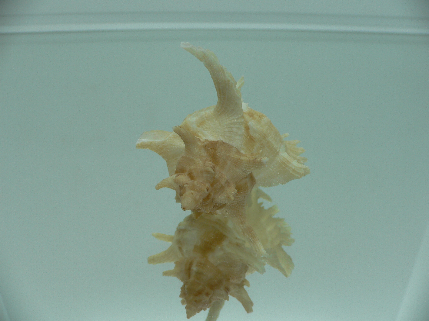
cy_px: 160
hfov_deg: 52.6
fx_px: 434
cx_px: 214
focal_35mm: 35
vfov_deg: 40.7
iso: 80
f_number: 2.8
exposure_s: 1/80
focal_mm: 4.6
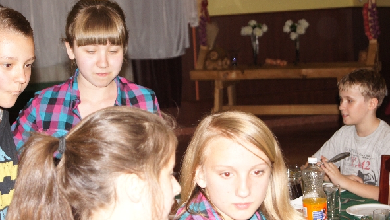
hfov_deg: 24.3
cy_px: 130
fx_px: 905
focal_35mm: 88
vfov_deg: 13.8
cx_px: 196
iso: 800
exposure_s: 1/80
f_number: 5.6
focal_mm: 55
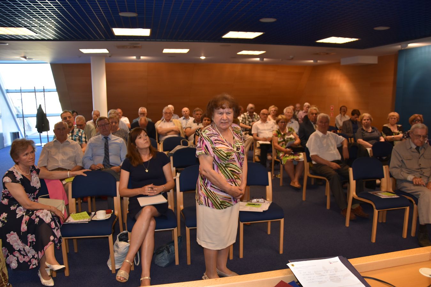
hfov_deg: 37.8
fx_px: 629
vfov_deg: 25.8
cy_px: 144
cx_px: 216
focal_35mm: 52
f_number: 4.5
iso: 400
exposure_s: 1/100
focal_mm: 35
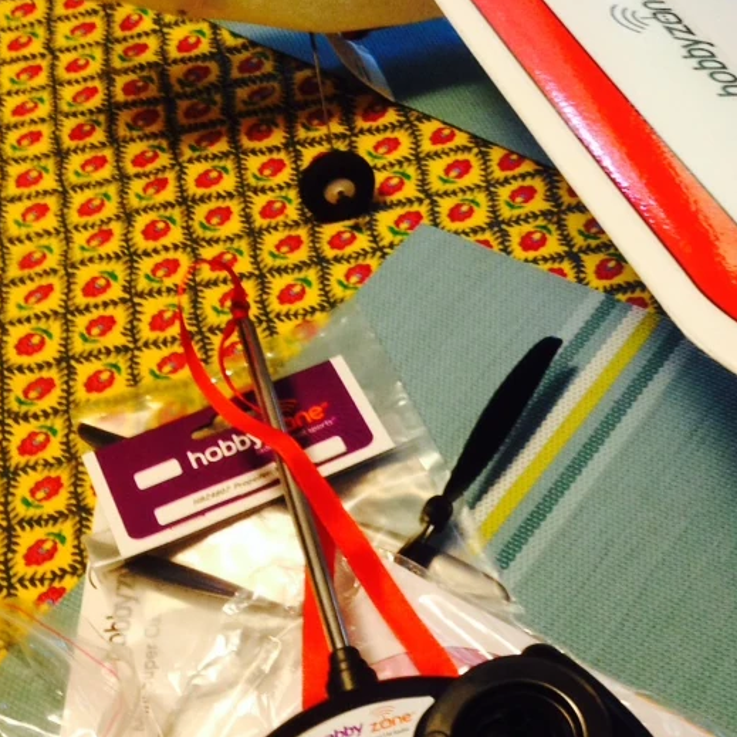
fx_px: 1734
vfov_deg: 24.0
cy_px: 328
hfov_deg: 23.7
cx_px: 555
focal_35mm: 72
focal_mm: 4.12
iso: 100
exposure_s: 1/20
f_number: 2.4
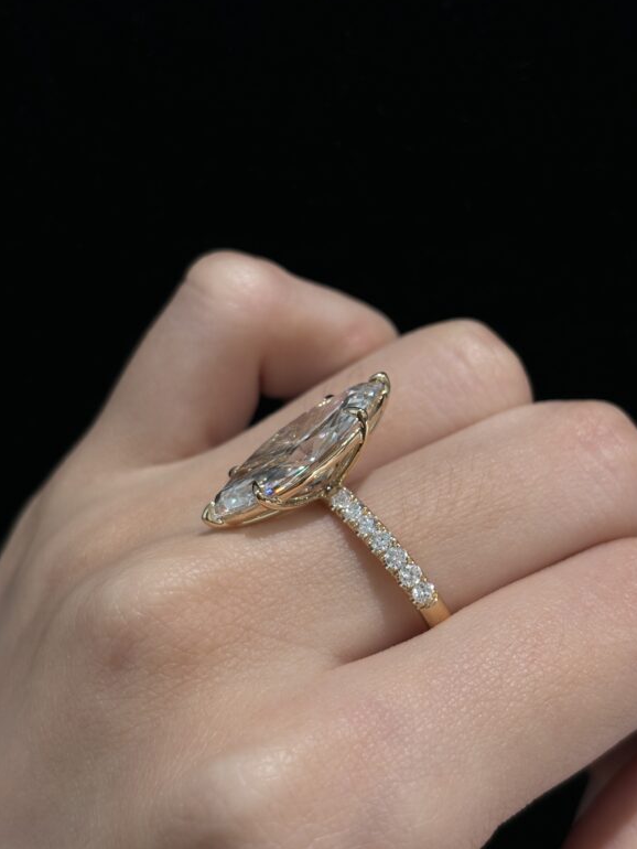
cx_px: 327
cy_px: 427
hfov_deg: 27.0
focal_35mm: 54
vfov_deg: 35.5
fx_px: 1324
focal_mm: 5.96
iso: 32
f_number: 1.6
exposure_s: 1/323
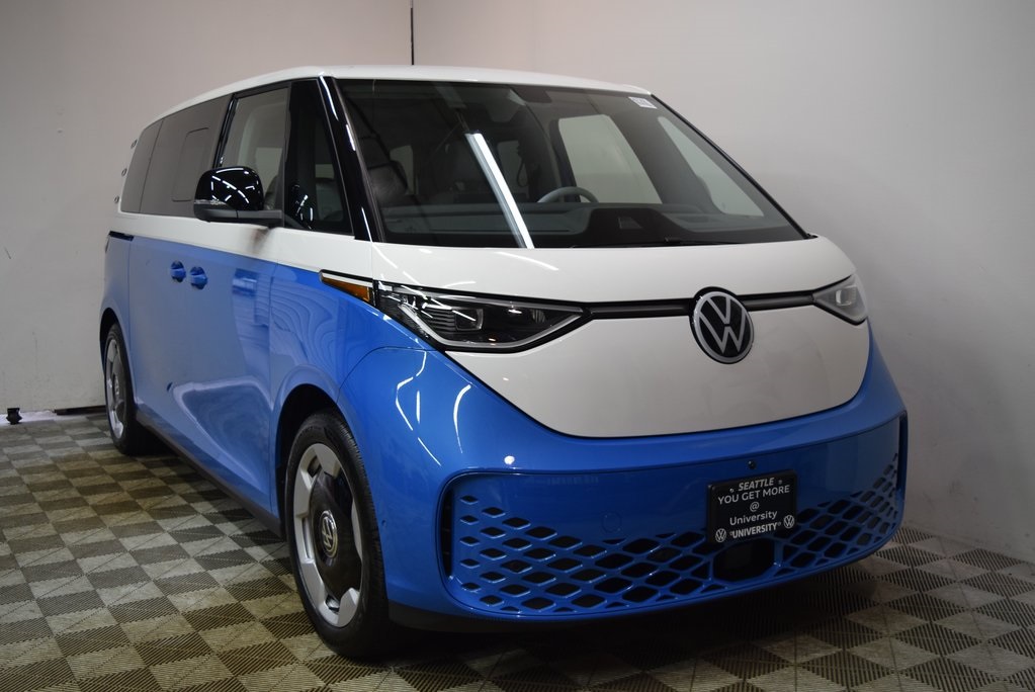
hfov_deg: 49.5
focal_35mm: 39
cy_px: 346
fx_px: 1122
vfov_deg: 34.3
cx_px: 518
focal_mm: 26
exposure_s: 1/60
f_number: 4
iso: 640
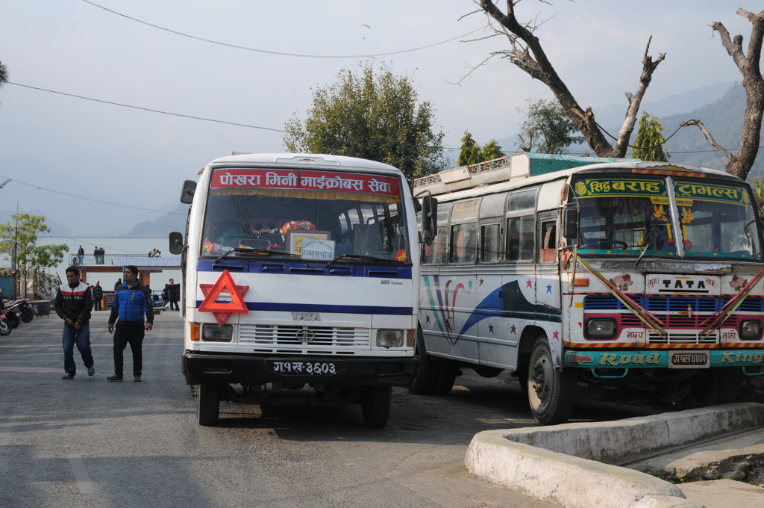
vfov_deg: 25.7
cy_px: 254
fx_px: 1113
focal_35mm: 52
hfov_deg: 37.9
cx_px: 382
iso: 200
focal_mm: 35
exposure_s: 1/320
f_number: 9
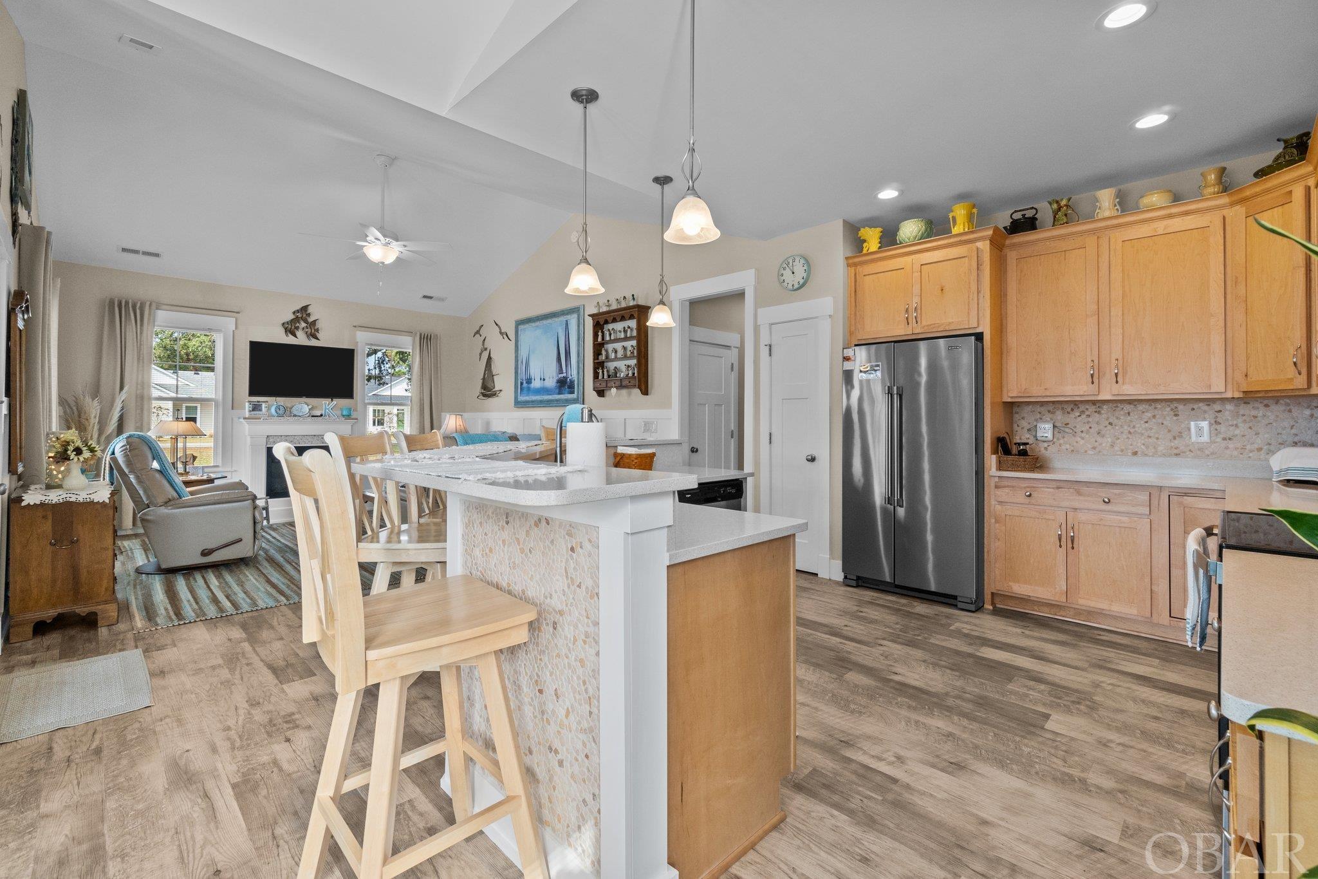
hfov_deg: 100.4
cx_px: 659
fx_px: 549
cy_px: 440
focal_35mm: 15
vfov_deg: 77.3
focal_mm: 10
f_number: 9
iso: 1000
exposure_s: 1/30
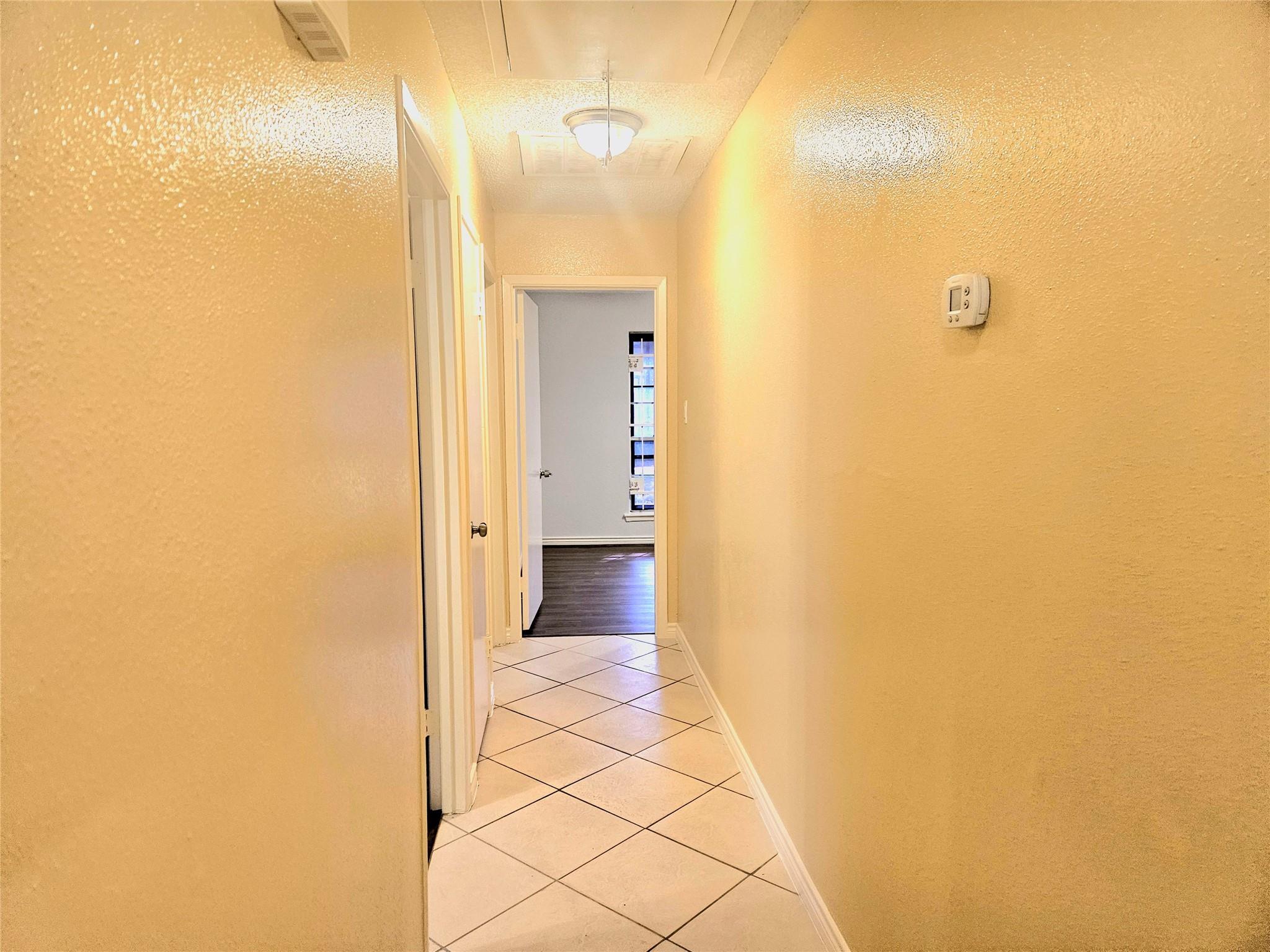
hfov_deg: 73.9
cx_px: 635
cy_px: 476
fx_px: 844
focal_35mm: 23
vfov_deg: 58.9
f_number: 1.8
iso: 320
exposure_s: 1/120
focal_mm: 5.4
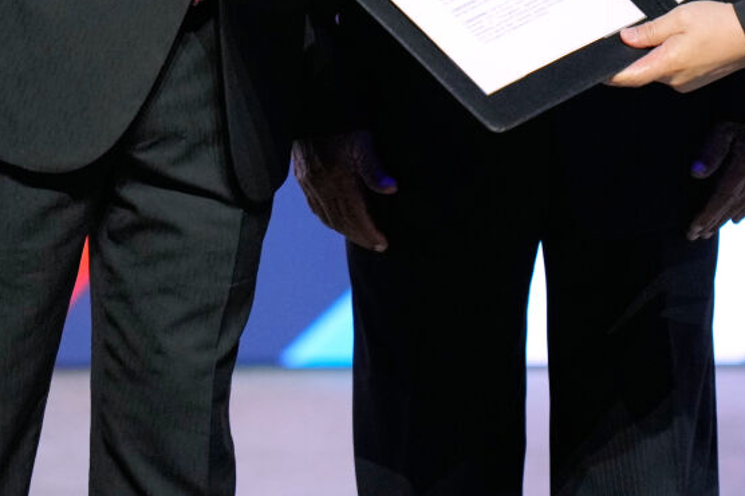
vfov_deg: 1.1
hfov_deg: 1.6
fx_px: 26245
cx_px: 123
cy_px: -195
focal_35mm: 1269
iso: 2000
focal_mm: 400
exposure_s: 1/250
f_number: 2.8
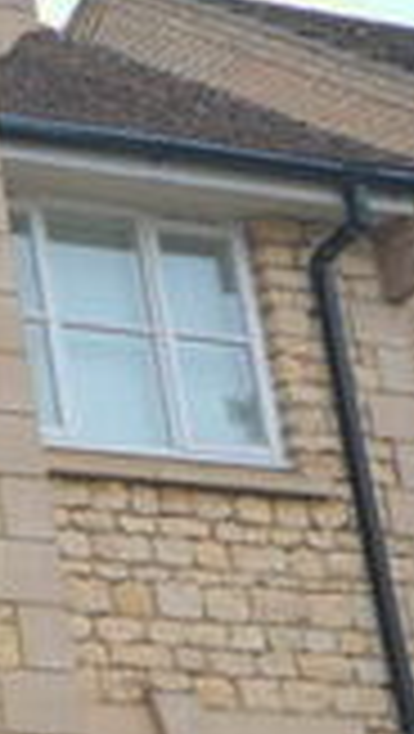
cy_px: 477
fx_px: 2628
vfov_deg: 15.9
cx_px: -819
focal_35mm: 135
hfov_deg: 7.8
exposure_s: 1/80
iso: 400
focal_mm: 20
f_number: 5.6
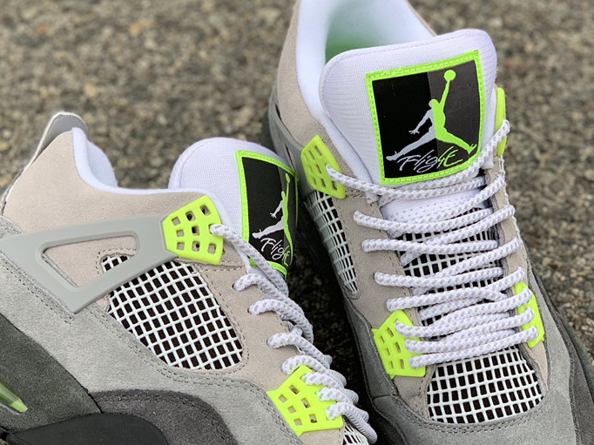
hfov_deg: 31.7
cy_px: 255
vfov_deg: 24.0
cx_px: 263
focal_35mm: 61
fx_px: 1046
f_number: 2.4
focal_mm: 6
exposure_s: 1/175
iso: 16
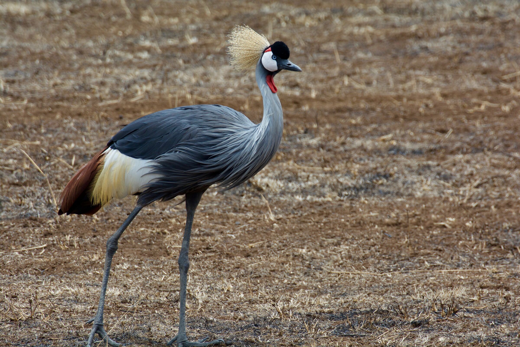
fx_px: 6499
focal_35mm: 450
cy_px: 174
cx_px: 260
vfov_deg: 3.1
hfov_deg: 4.6
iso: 450
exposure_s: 1/640
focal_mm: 300
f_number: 8
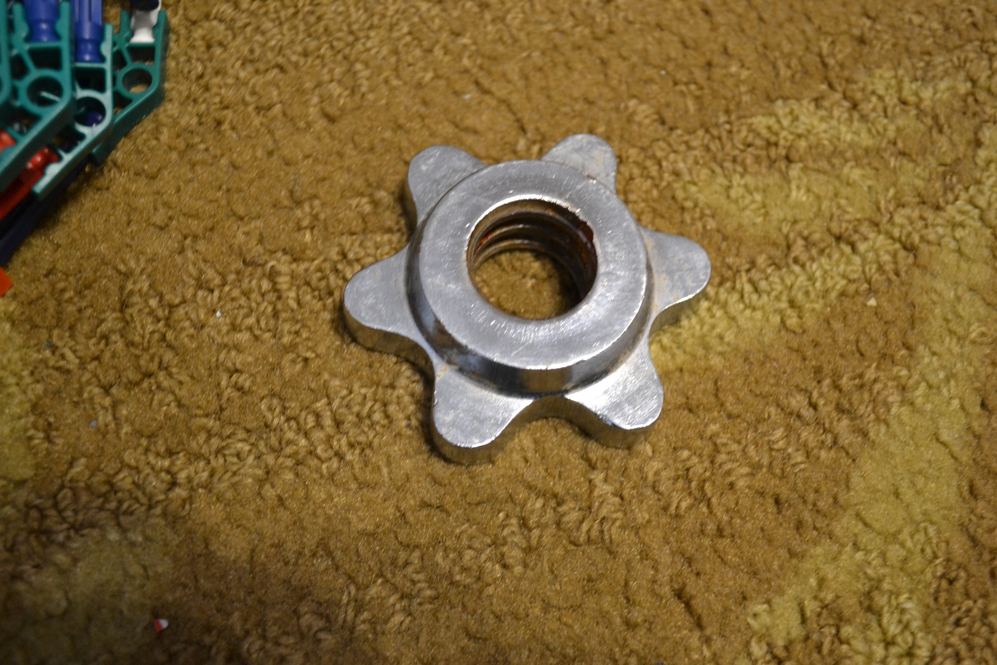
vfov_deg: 36.9
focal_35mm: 36
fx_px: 997
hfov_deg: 53.1
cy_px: 332
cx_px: 498
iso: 1250
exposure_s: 1/15
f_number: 4
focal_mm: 24
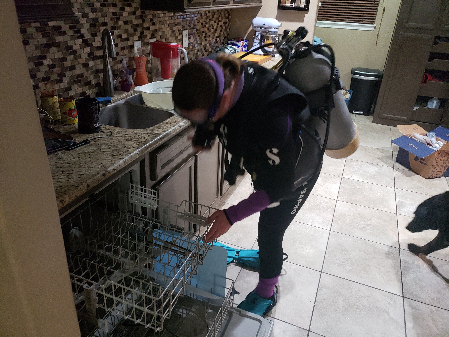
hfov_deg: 67.3
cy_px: 168
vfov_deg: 53.1
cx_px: 224
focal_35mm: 26
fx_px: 337
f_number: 1.5
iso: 640
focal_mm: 4.3
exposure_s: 1/30
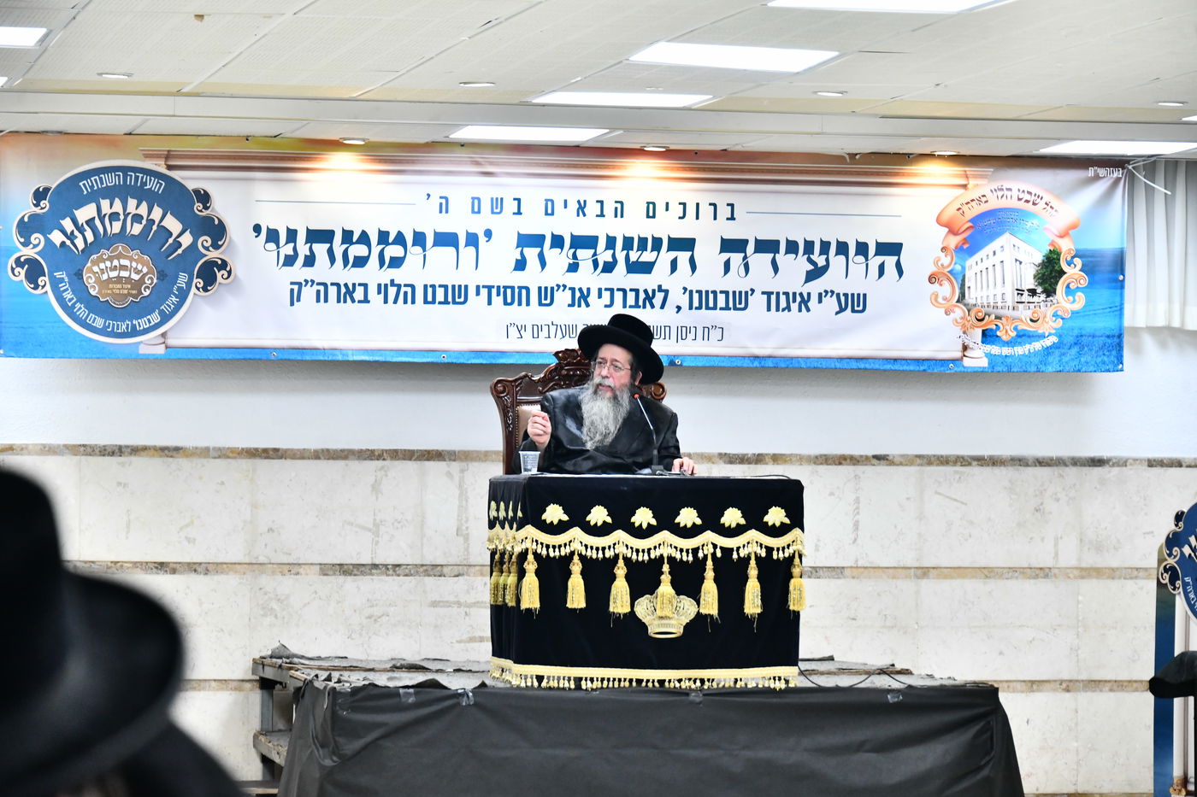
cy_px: 398
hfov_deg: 15.2
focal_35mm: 135
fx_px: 4488
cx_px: 598
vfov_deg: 10.2
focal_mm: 135
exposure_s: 1/125
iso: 3200
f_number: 5.6
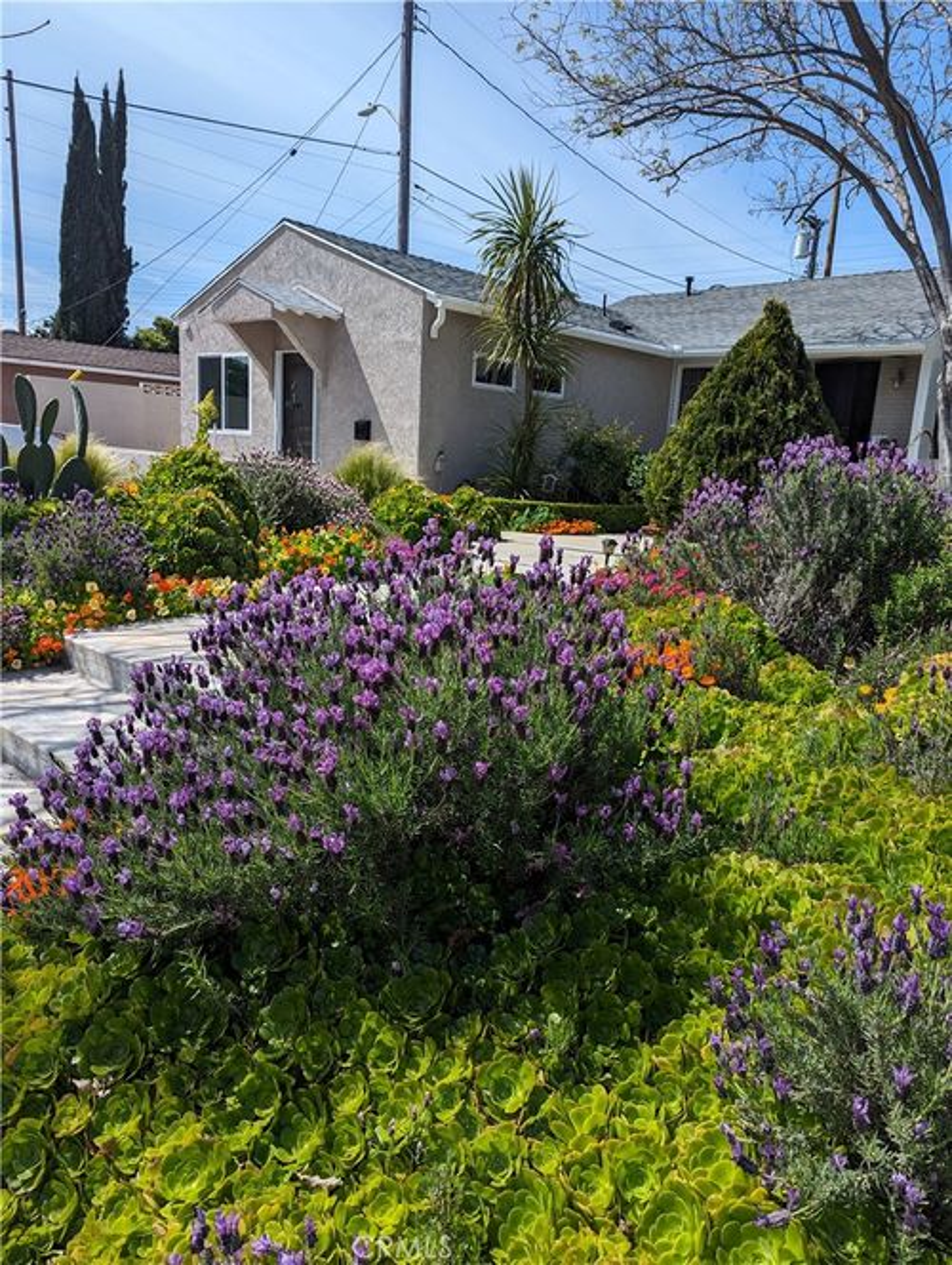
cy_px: 632
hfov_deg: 56.9
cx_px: 476
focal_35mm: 24
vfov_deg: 71.5
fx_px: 878
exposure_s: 1/2262
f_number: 1.85
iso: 39
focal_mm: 6.81
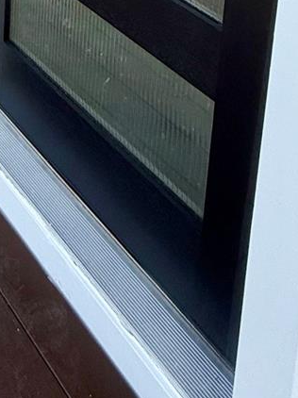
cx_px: -70
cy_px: -290
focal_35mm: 51
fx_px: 586
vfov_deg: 23.2
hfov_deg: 25.3
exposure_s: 1/514
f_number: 2.2
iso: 50
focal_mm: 2.22
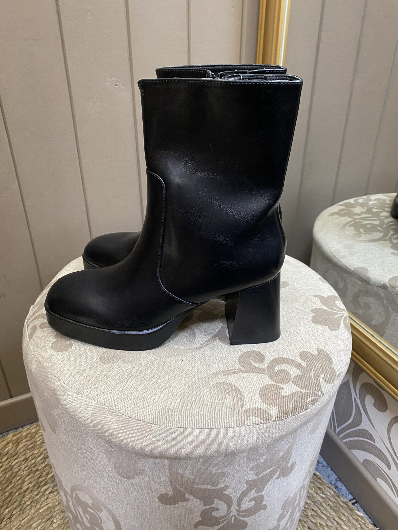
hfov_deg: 53.1
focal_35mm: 26
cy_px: 265
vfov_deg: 67.3
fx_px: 399
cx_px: 199
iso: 320
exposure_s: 1/50
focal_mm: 4.25
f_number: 1.8
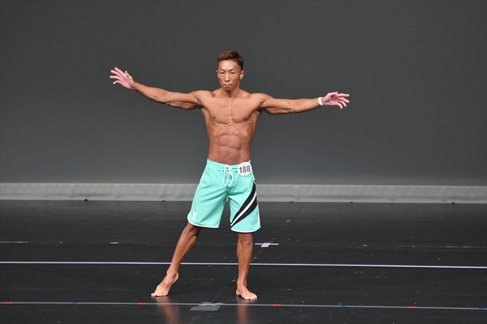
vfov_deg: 4.4
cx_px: 244
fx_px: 4259
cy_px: 162
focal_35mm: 315
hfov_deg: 6.5
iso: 4000
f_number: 5.6
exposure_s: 1/400
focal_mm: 210
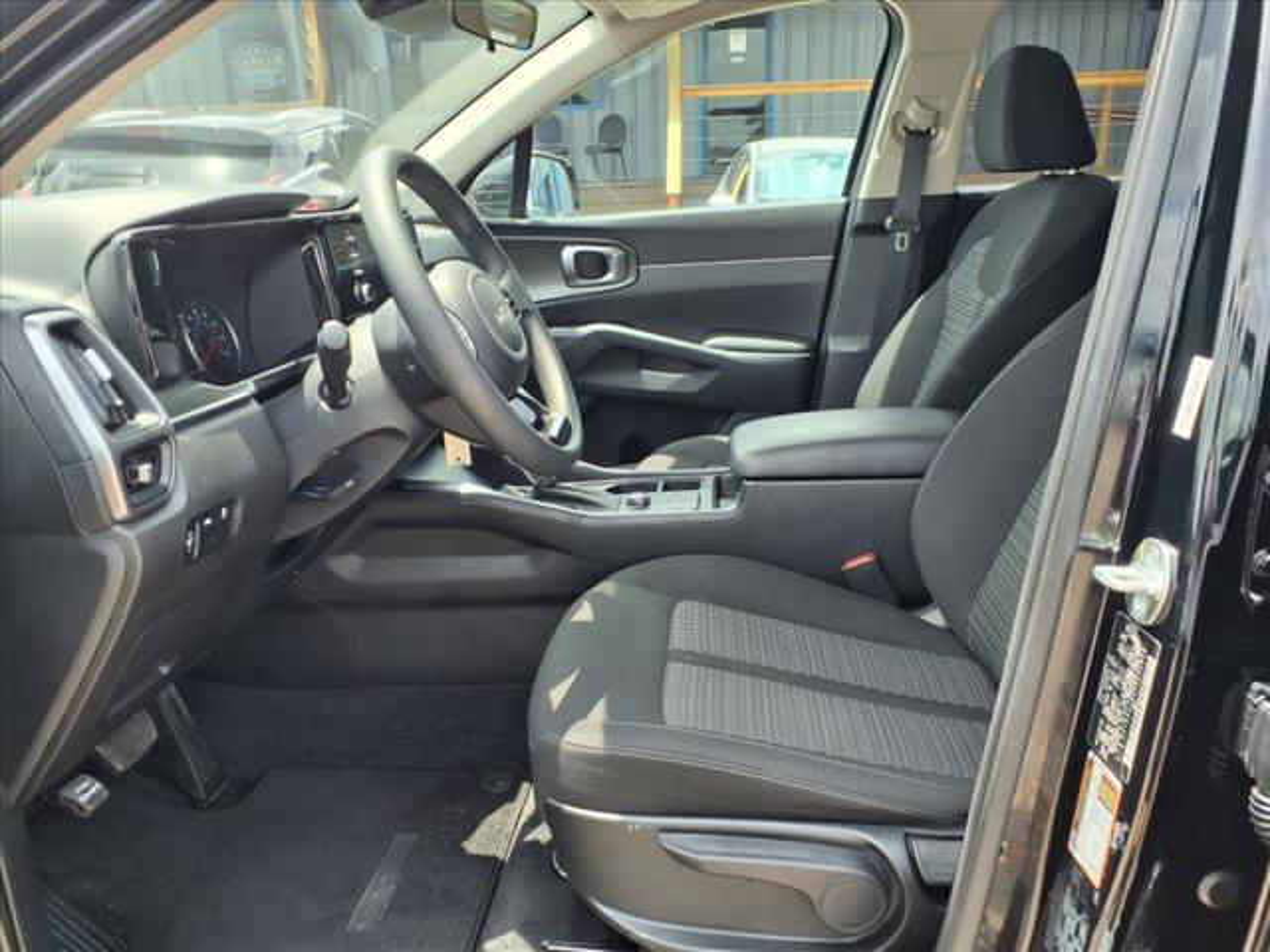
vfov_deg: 51.4
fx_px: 991
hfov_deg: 65.3
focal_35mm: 27
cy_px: 476
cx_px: 635
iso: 40
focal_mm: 3.58
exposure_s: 1/213
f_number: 1.9
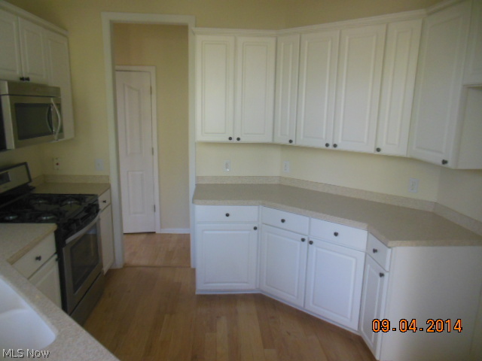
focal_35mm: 25
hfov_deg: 69.4
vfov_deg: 54.9
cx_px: 241
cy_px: 180
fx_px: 348
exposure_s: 1/125
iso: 400
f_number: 3.2
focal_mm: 4.5
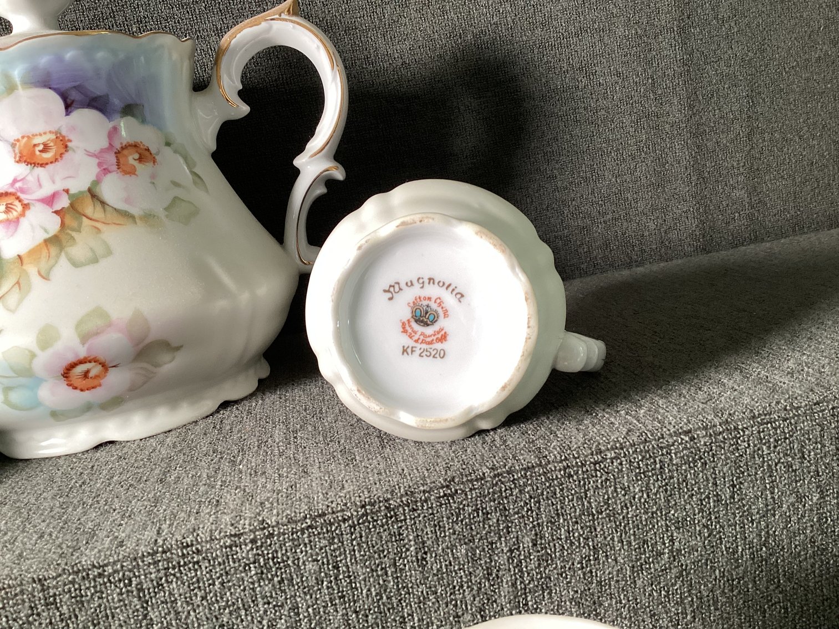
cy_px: 314
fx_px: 751
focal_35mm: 31
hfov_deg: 58.3
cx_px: 420
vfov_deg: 45.4
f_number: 2.4
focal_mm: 3.3
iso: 80
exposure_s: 1/50
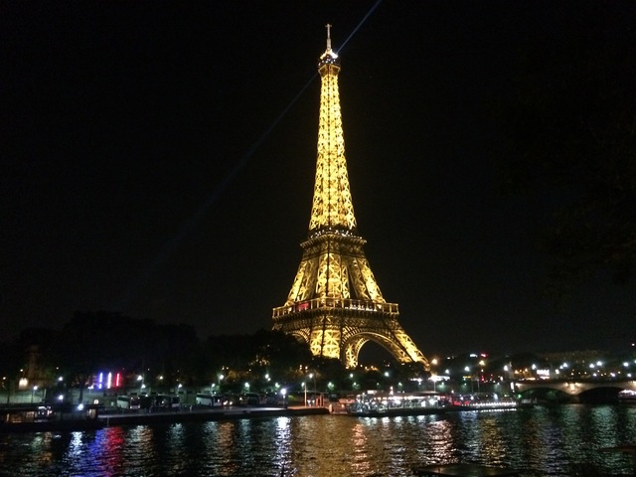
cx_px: 318
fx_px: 533
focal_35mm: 29
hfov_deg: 61.7
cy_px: 238
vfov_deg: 48.2
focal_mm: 4.15
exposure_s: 1/15
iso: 640
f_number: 2.2
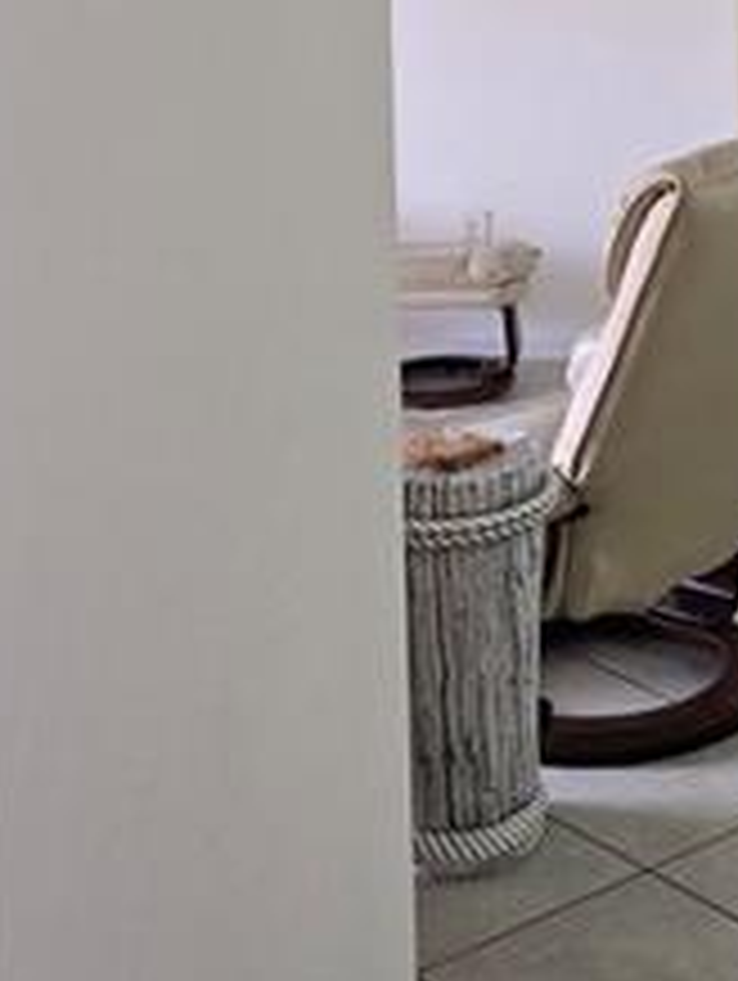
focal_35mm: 81
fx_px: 2298
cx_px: 806
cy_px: 68
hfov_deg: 17.6
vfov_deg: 23.4
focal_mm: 6.3
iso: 100
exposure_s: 1/40
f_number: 1.7
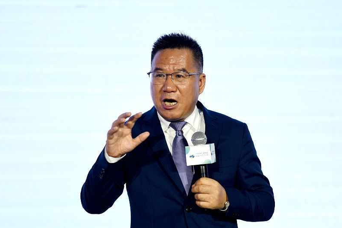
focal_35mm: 302
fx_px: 2869
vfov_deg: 4.6
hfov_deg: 6.8
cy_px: 114
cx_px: 170
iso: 250
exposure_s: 1/320
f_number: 3.2
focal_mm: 200
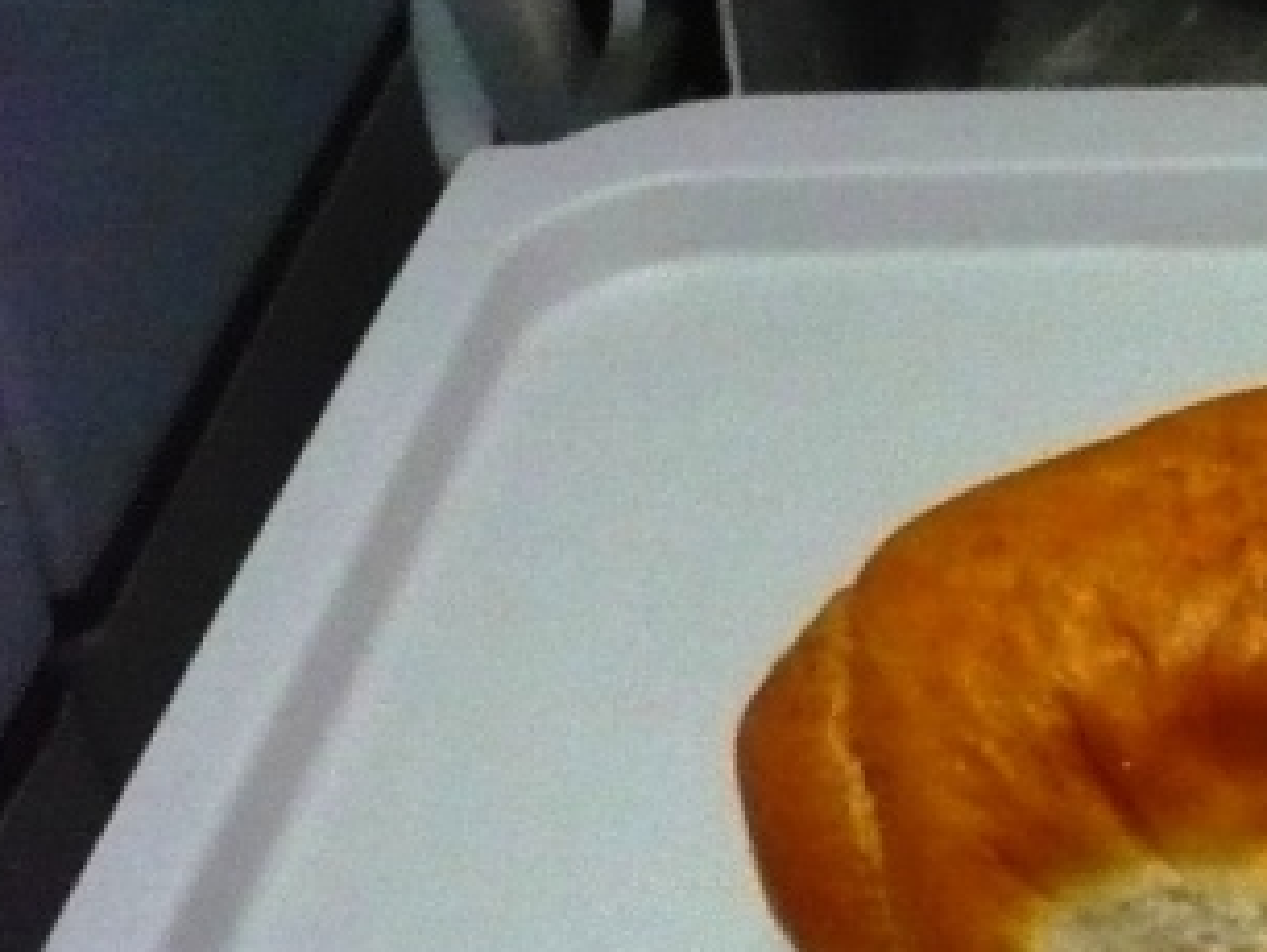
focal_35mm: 117
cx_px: 2025
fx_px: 4286
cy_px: 1068
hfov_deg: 15.3
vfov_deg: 12.4
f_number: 2.8
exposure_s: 1/4
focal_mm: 5.8
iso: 400
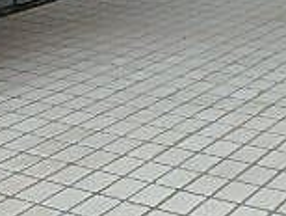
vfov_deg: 14.6
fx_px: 720
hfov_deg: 19.1
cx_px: 453
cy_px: -188
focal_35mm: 87
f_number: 3.5
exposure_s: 1/60
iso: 160
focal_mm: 3.7
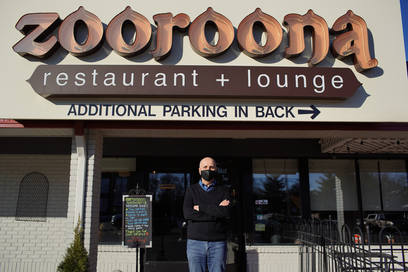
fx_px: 397
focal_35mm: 35
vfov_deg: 37.8
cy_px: 136
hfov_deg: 54.4
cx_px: 204
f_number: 4
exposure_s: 1/2500
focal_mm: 35
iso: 100
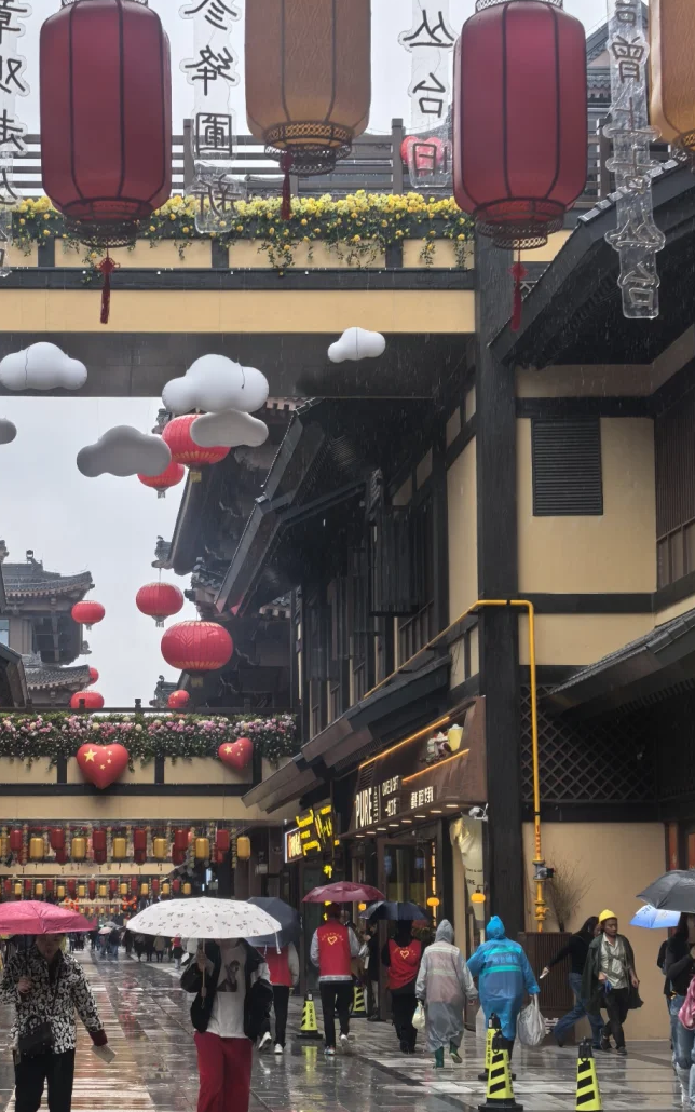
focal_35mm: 80
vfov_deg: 25.8
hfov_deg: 16.2
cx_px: 179
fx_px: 2424
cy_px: 678
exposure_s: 1/300
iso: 50
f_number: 2
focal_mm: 6.98
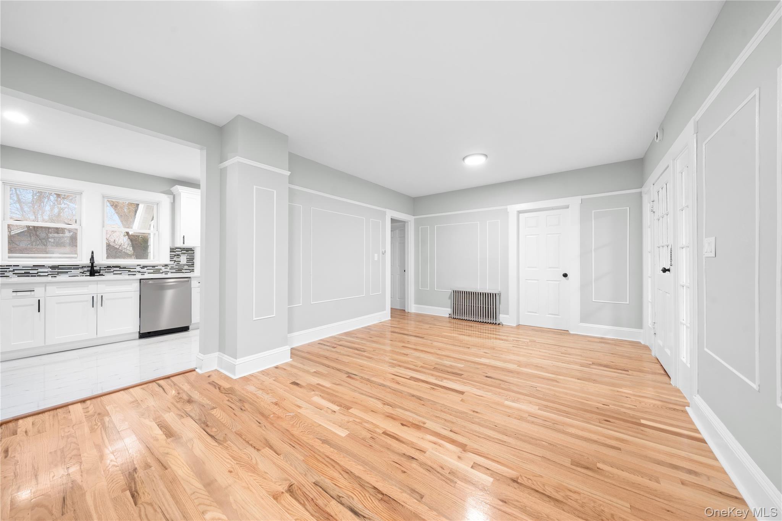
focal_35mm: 12
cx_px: 391
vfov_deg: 90.0
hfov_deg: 112.6
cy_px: 260
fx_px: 261
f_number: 8
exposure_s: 1
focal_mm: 12
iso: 250
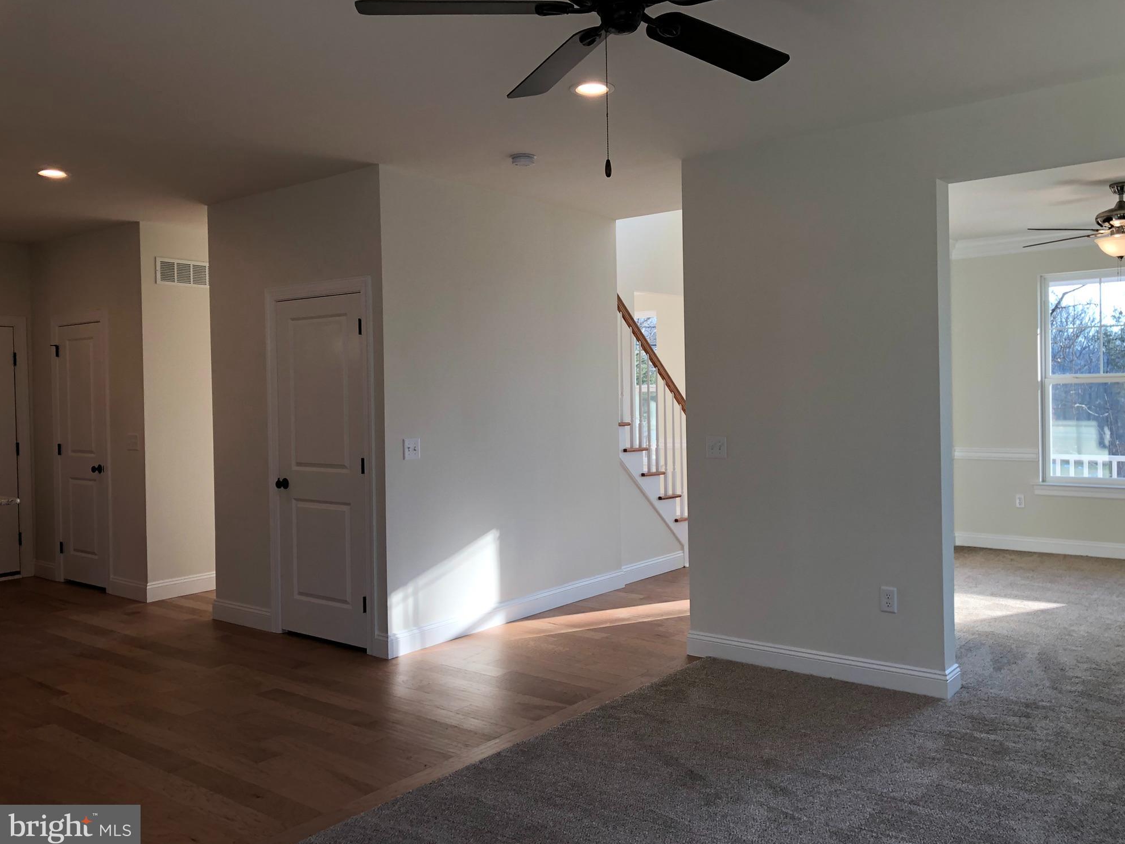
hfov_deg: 61.6
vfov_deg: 48.2
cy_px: 414
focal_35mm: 29
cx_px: 581
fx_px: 943
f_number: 1.8
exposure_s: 1/120
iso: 40
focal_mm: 4
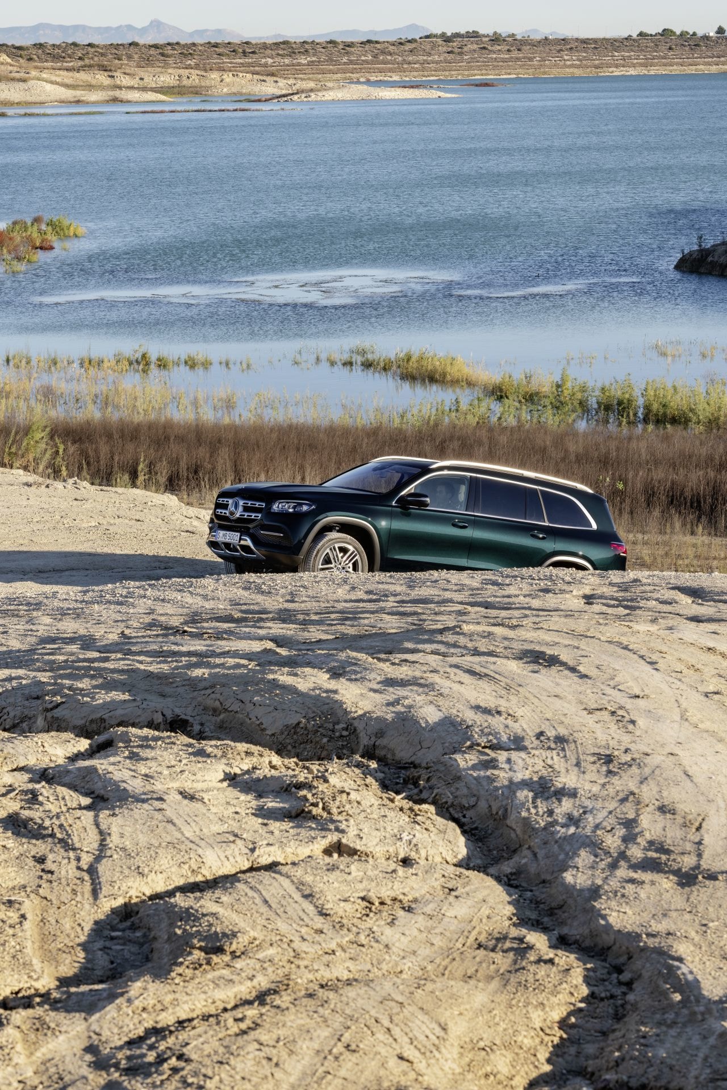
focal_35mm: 92
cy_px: 545
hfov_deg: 14.9
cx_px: 364
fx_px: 2787
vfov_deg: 22.1
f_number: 11
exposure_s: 1/160
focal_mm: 92
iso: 200
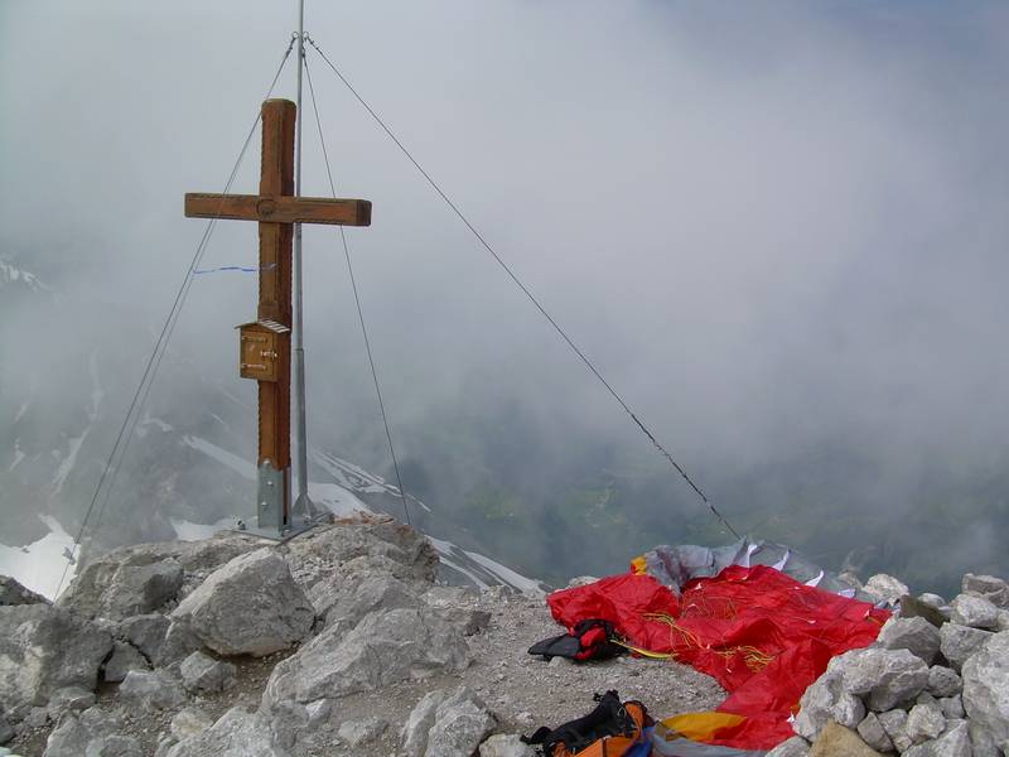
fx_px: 1108
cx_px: 504
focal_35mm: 38
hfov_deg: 49.0
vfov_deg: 37.7
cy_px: 378
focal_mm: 6.3
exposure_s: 1/917
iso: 50
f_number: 4.6
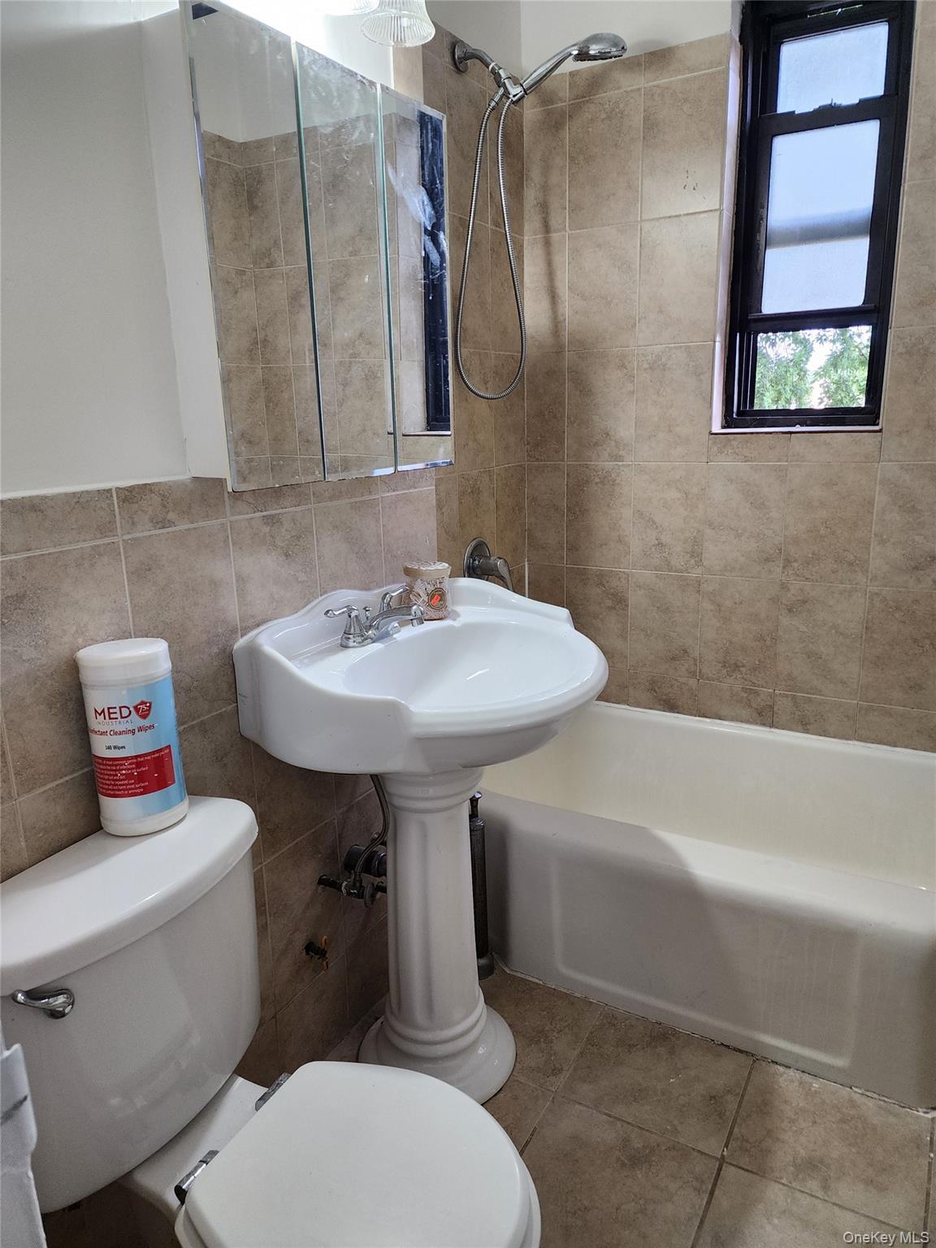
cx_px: 468
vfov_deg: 73.9
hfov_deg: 58.9
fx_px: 829
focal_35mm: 23
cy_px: 624
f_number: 1.8
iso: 200
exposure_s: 1/120
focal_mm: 6.4
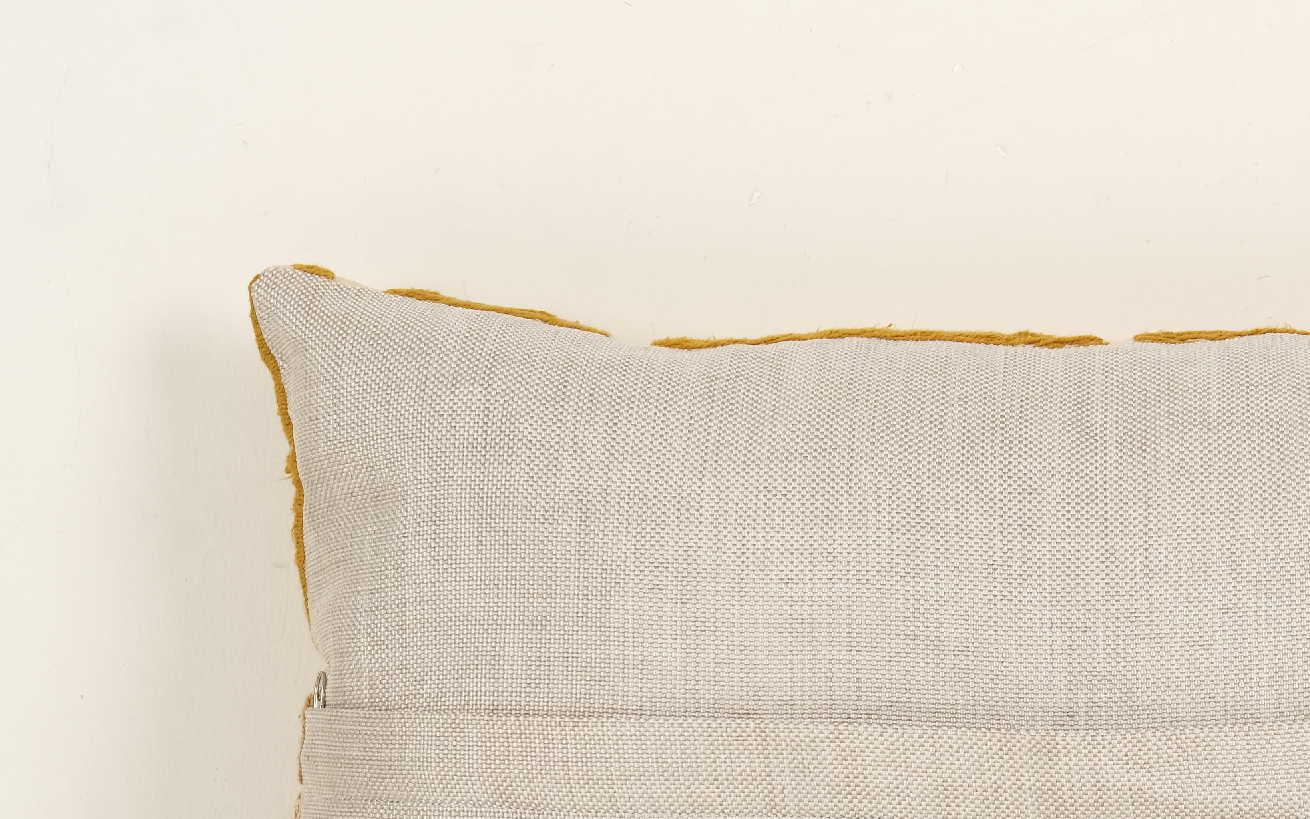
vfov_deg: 10.1
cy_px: 598
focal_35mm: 130
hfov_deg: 15.9
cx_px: 1121
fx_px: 4641
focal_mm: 44.4
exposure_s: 1/160
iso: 80
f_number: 13
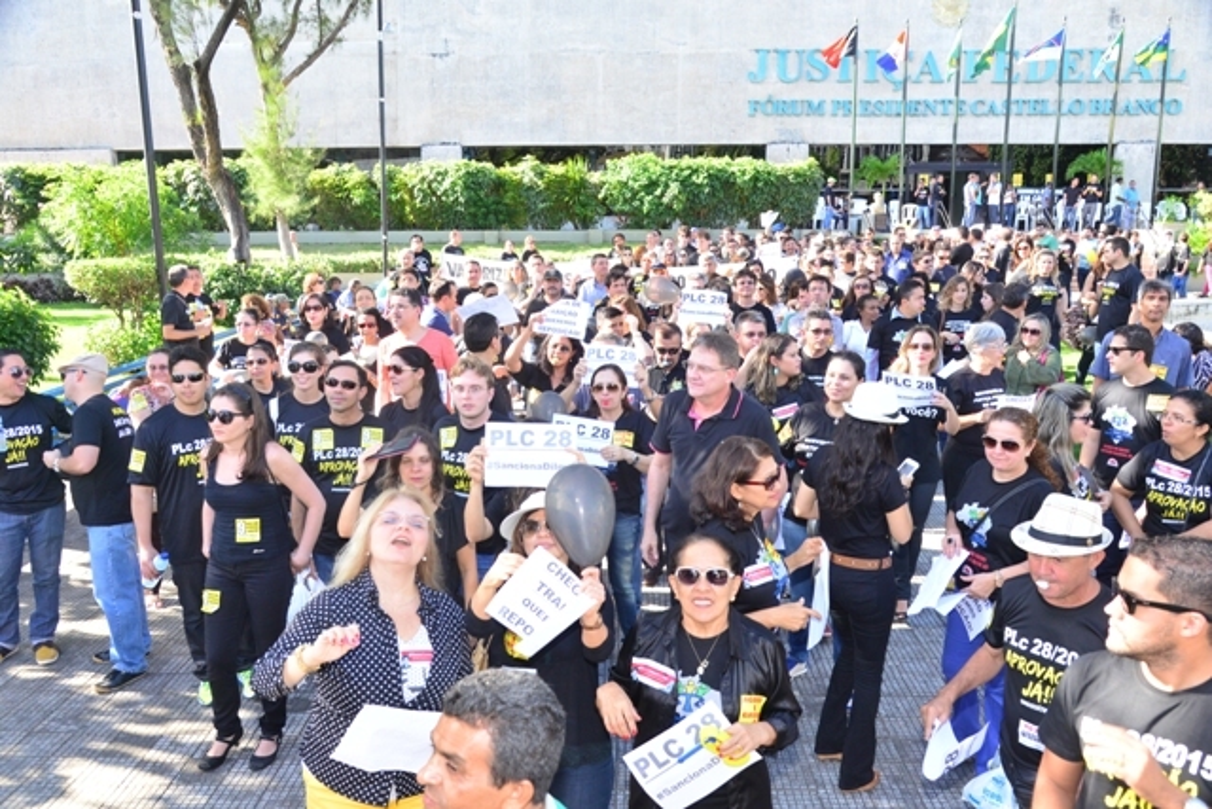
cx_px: 606
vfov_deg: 43.6
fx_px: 1010
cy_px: 404
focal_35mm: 30
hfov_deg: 61.9
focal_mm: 30
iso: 1600
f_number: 6.3
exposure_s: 1/250
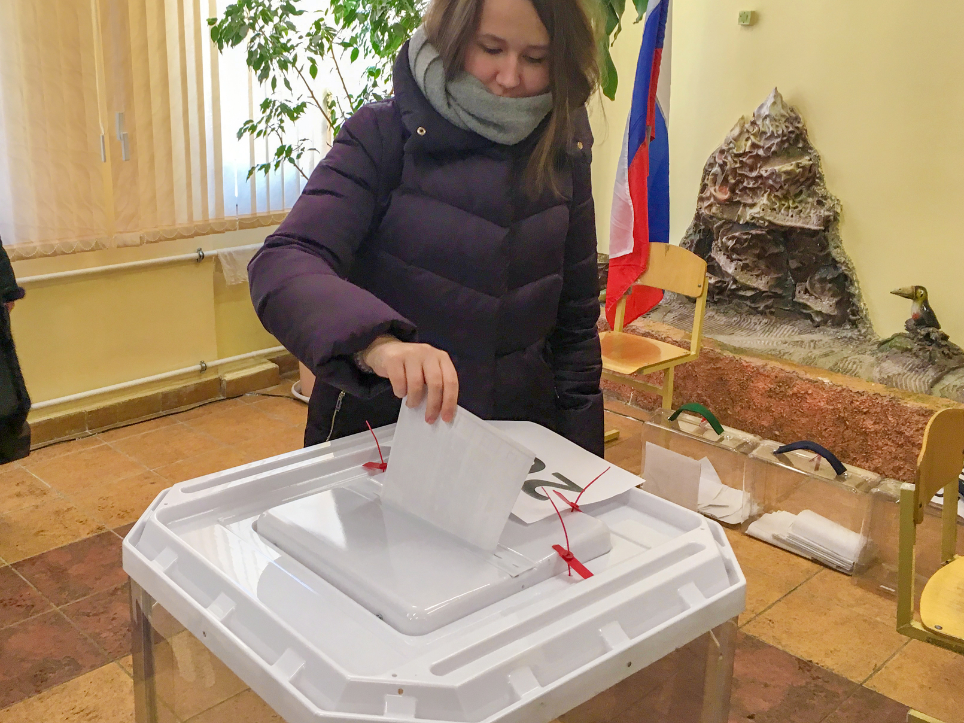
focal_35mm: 36
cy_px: 308
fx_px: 1002
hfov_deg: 51.1
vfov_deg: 39.6
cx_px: 397
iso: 40
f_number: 2.2
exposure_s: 1/33
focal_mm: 4.15
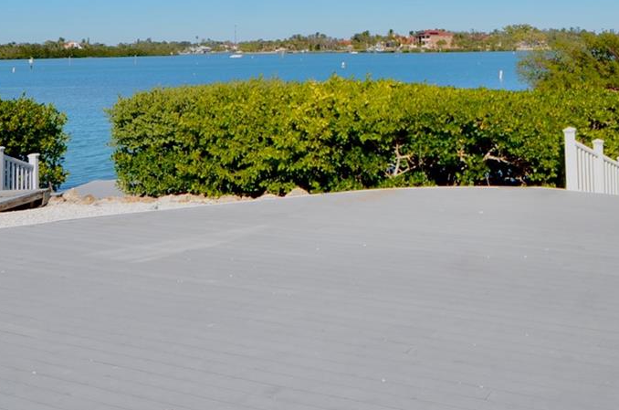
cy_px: 16
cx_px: 512
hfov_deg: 23.5
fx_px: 1458
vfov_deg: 15.7
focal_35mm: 85
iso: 100
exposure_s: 1/320
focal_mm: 24
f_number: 9
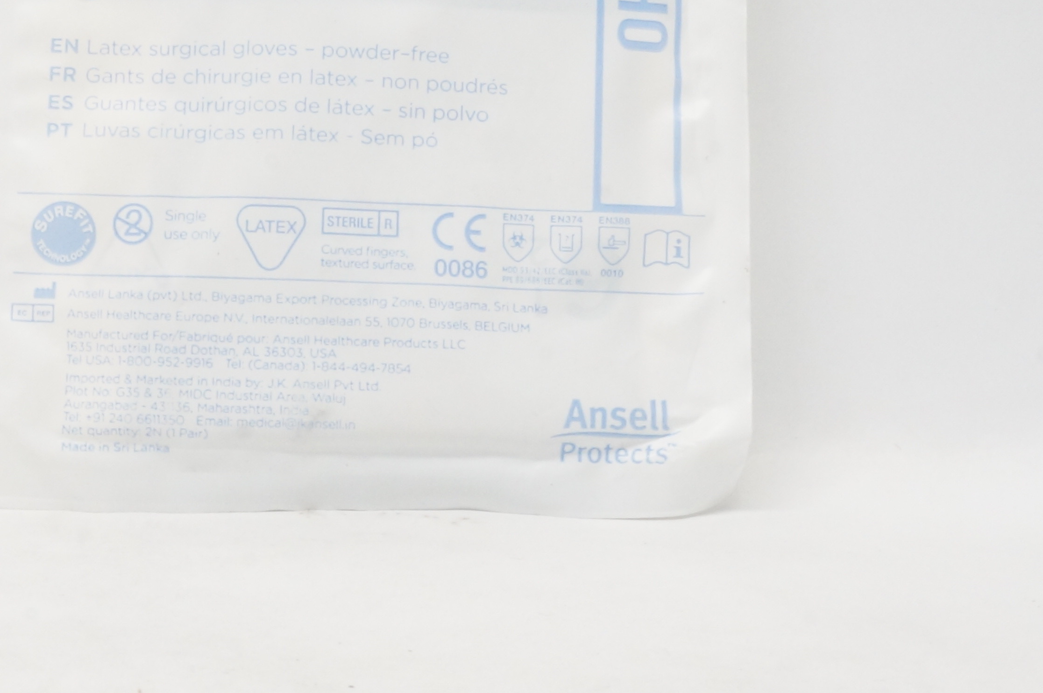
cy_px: 73
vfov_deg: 15.1
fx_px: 2579
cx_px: 377
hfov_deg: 22.8
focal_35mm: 89
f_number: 20
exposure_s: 1/13
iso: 1600
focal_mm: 27
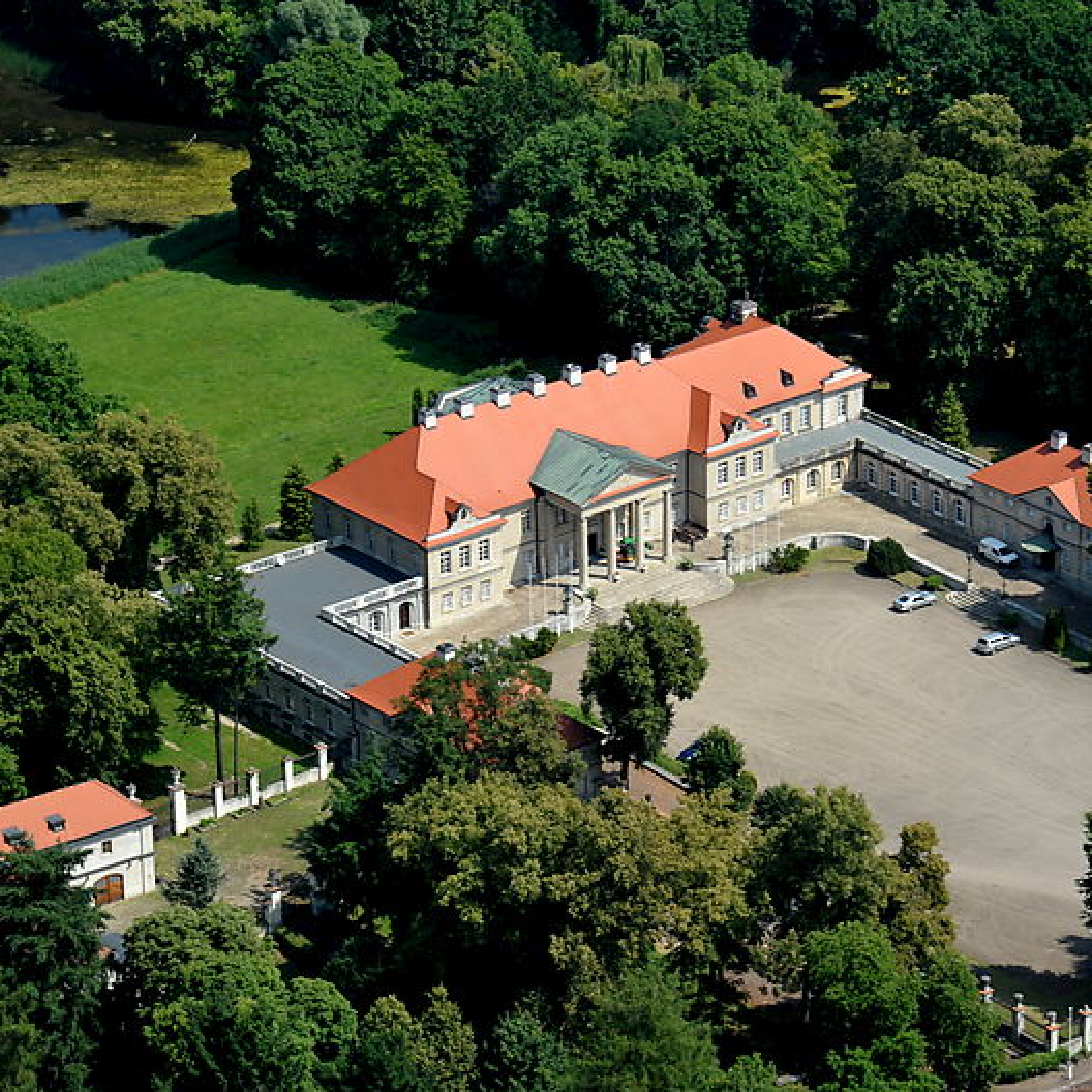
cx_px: 664
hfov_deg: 12.9
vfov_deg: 12.9
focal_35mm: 135
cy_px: 544
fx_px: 4818
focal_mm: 105
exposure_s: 1/400
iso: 500
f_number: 10
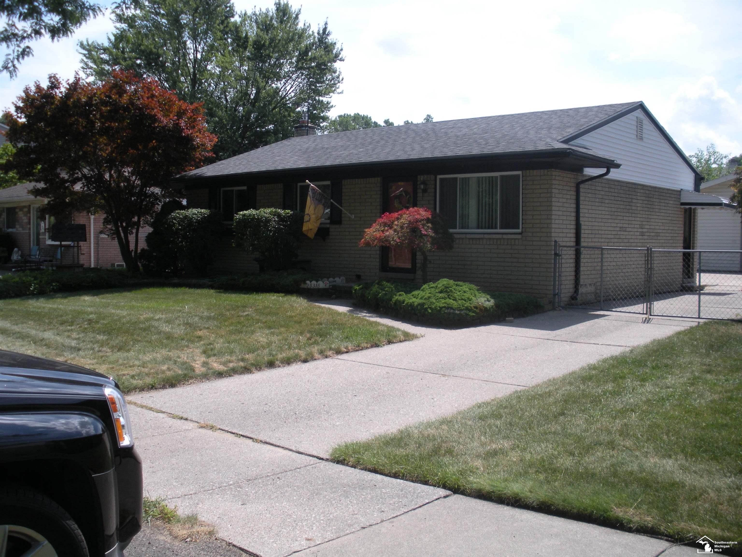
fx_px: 772
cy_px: 278
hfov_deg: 51.4
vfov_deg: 39.7
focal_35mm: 36
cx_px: 371
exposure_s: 1/496
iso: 64
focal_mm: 6.3
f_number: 3.5
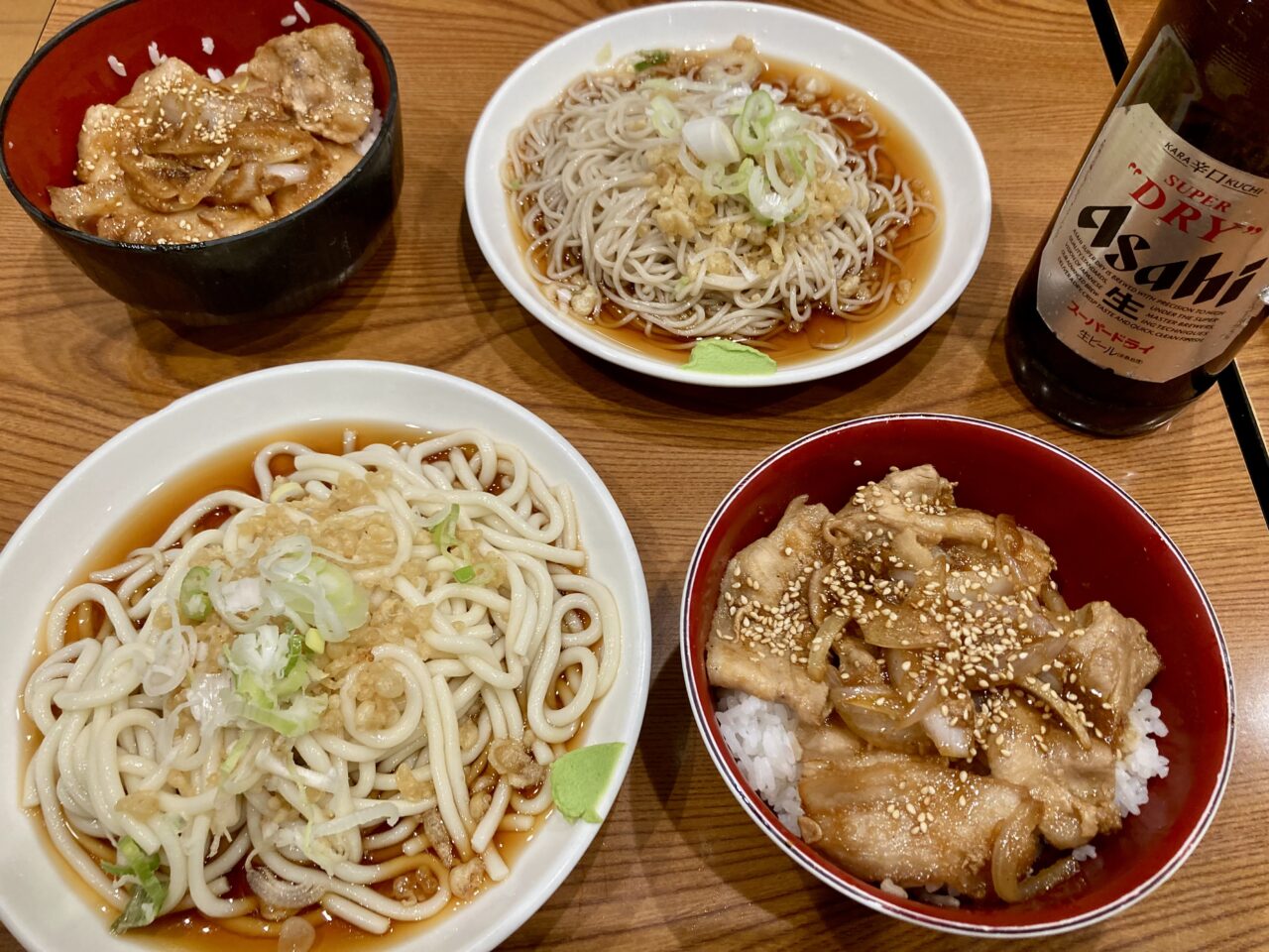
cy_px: 476
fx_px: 1026
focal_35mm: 28
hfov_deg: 63.4
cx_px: 634
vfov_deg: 49.7
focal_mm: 3.99
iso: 125
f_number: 1.8
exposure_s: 1/50
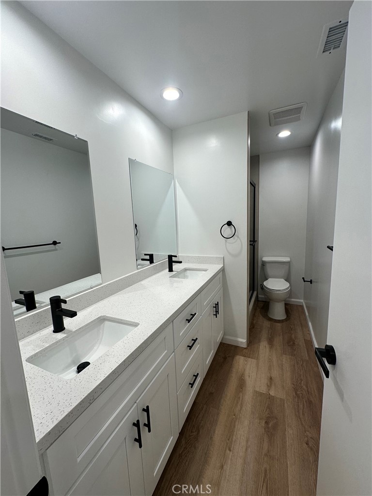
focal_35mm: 14
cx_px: 186
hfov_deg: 85.7
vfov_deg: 102.1
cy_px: 248
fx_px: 201
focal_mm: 2.22
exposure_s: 1/120
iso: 80
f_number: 2.2
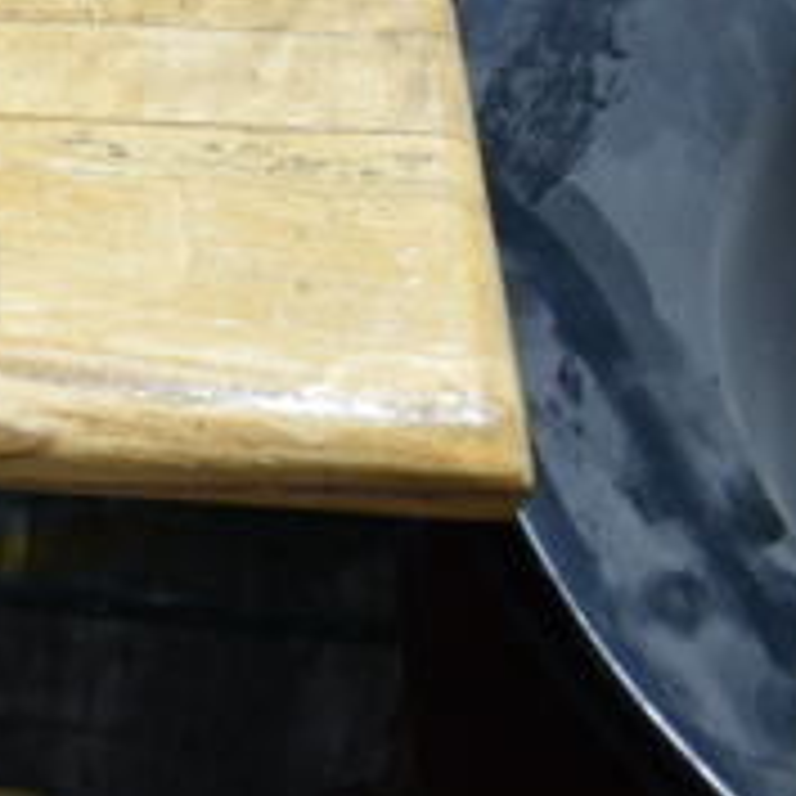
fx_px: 2055
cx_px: -499
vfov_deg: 21.5
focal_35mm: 79
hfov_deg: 18.6
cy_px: 85
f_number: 3.5
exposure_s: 1/30
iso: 200
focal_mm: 18
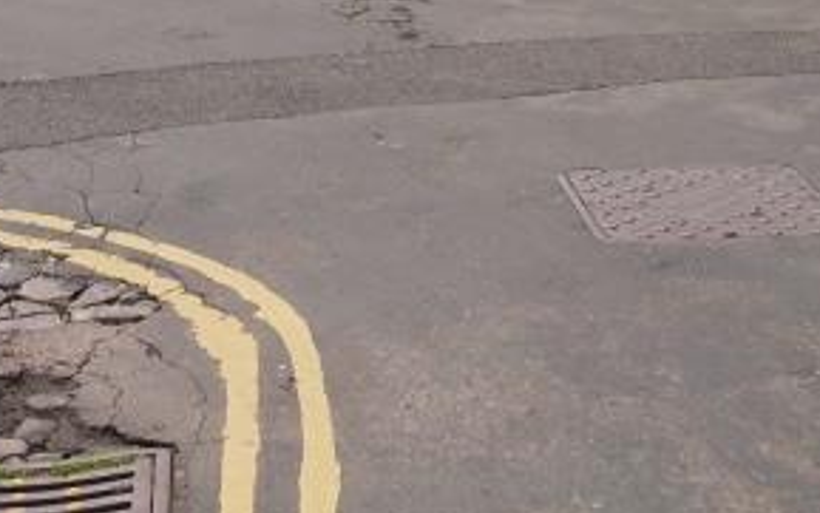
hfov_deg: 23.0
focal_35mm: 90
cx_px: 366
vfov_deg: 13.7
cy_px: -241
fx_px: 2012
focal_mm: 4.1
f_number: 3.5
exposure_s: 1/800
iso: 80
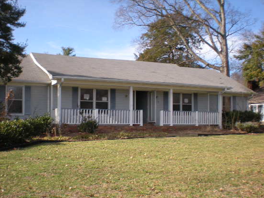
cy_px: 113
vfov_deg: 32.8
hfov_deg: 42.9
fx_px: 336
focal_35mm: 44
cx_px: 115
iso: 64
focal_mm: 6.3
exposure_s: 1/253
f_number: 4.6
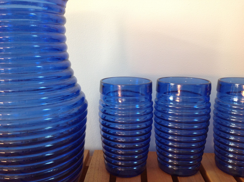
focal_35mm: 35
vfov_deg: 40.6
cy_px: 91
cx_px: 122
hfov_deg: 52.7
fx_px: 246
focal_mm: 4.28
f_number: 2.4
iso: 80
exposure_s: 1/15
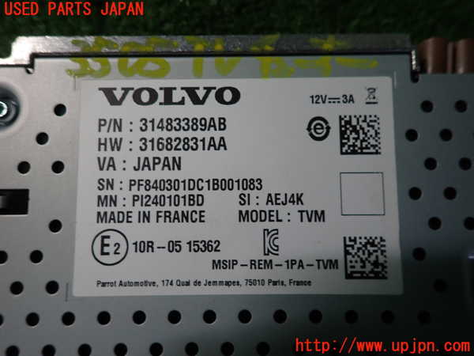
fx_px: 342
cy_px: 178
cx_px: 237
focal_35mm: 25
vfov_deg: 54.9
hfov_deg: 69.4
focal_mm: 4.5
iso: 200
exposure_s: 1/40
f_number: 2
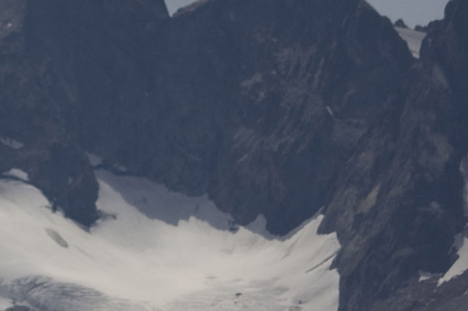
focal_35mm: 601
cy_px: 98
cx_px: -43
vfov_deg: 2.3
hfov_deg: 3.4
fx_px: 7804
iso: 200
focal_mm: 100
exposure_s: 1/6400
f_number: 4.2
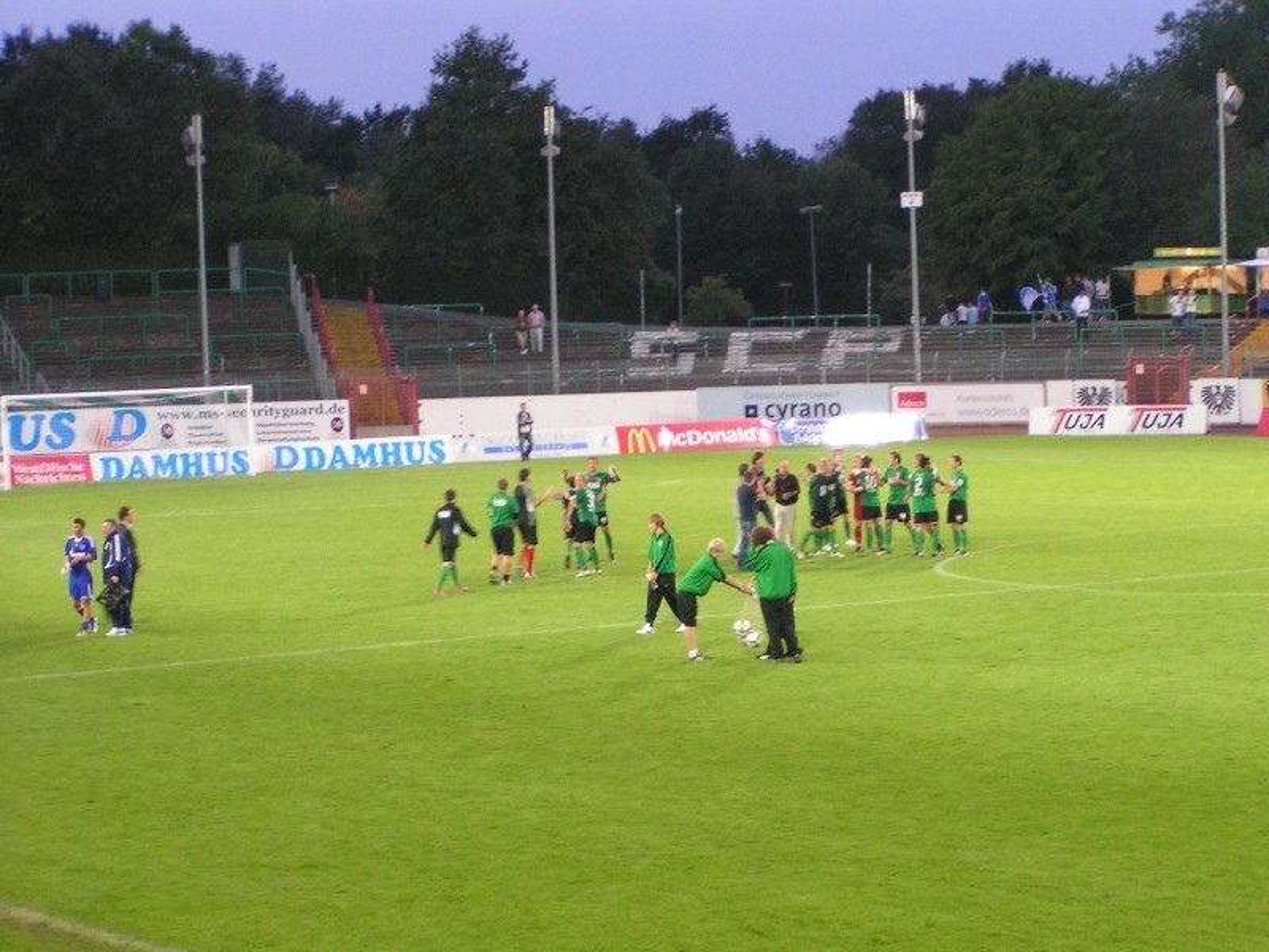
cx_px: 634
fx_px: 3959
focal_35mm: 108
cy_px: 476
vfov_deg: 13.7
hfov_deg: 18.2
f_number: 3.5
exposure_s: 1/30
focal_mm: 16.6
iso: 200
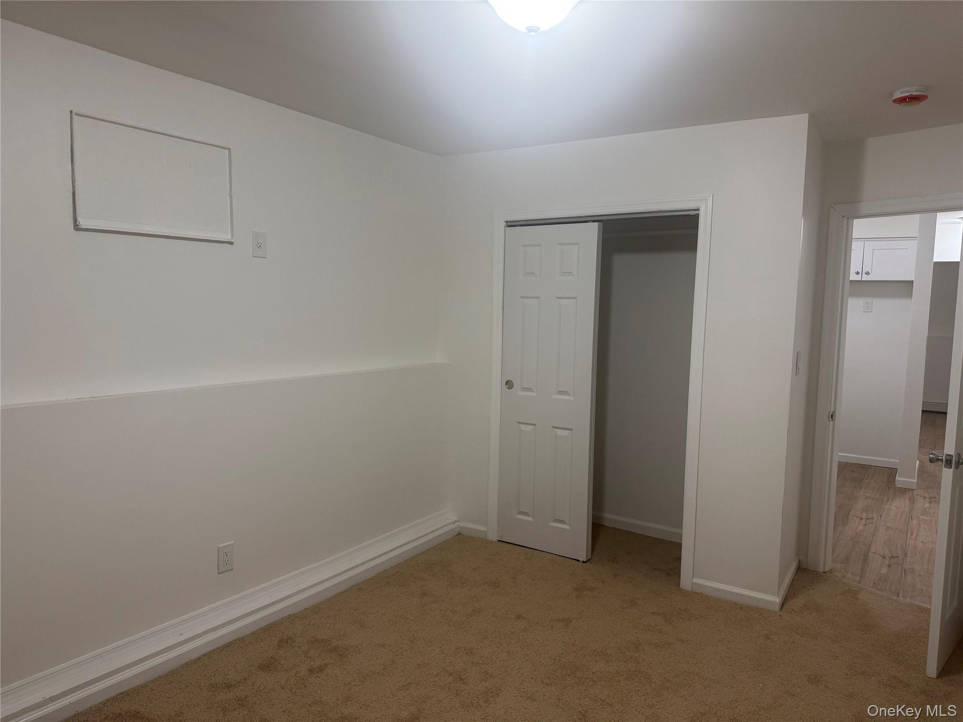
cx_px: 482
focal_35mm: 24
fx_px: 668
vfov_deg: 56.8
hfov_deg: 71.6
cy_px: 361
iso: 125
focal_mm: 6.76
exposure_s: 1/60
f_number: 1.78
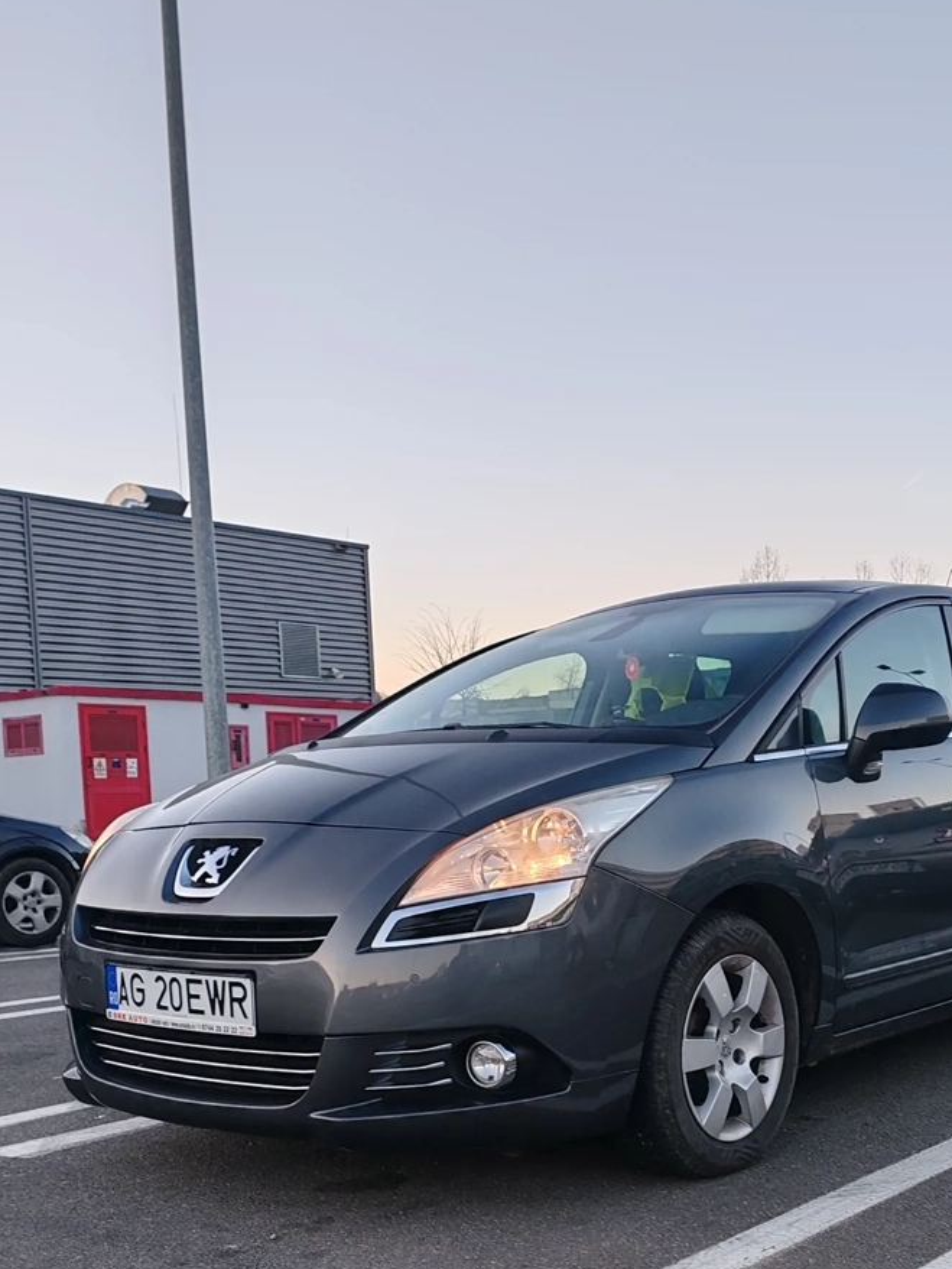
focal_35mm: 41
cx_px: 628
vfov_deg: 44.5
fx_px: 1503
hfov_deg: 34.8
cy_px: 924
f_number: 1.9
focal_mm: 6.12
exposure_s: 1/100
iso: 50
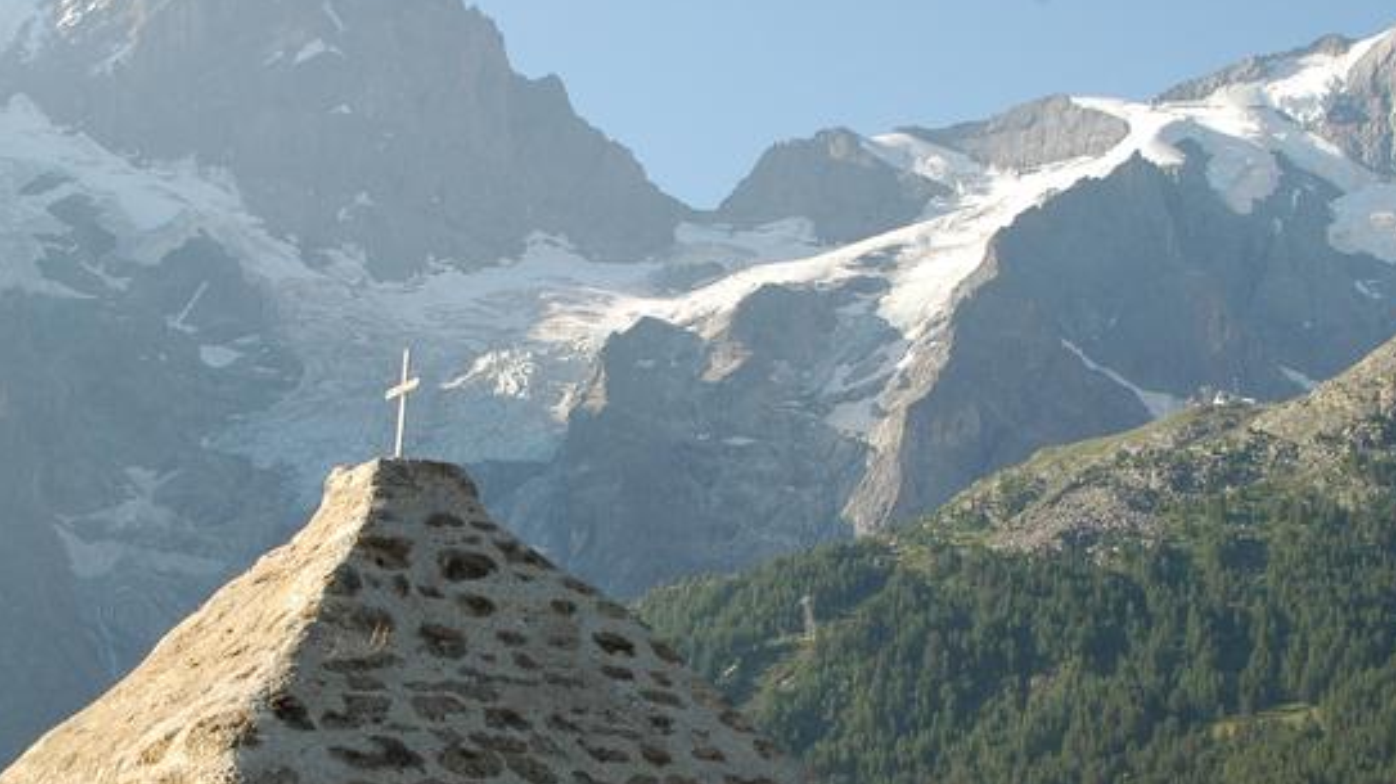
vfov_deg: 14.9
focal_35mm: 81
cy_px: 535
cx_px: 617
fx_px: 2992
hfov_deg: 26.2
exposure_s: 1/200
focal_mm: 31
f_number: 10
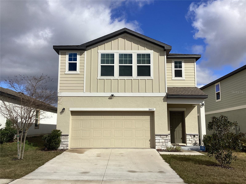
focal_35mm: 31
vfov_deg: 45.4
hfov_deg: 58.4
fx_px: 220
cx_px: 123
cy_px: 92
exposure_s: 1/2809
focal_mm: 3.3
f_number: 2.4
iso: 25
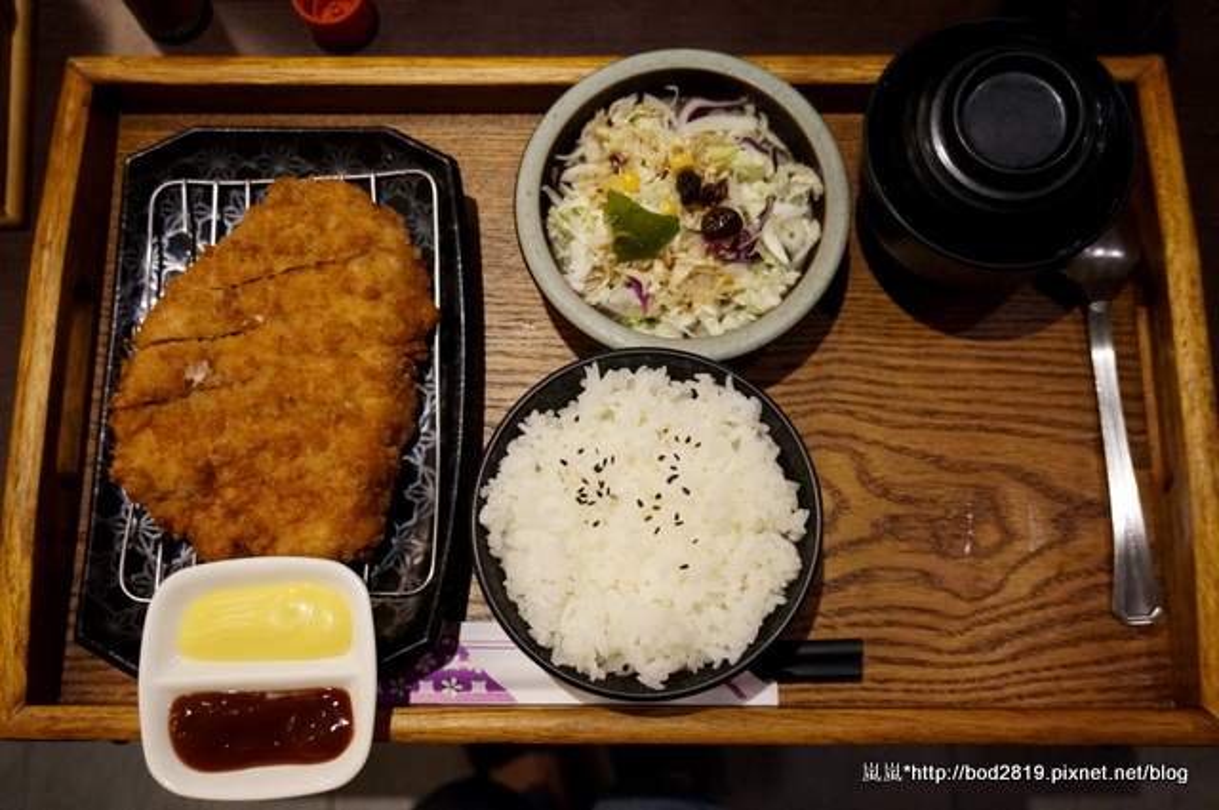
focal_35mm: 34
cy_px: 405
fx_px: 1167
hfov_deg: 55.2
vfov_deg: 38.3
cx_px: 610
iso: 3200
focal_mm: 23
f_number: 4
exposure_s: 1/50
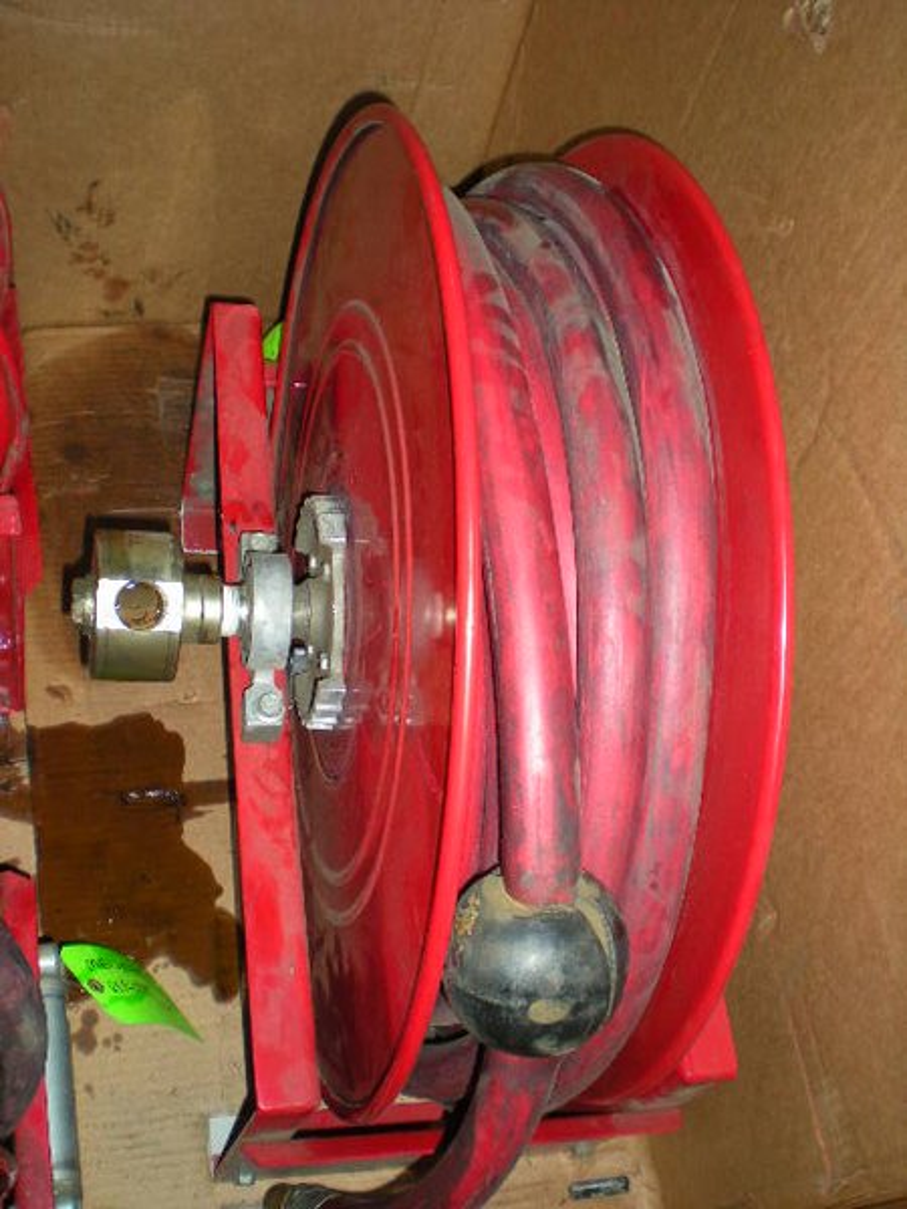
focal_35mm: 38
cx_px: 454
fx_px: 1328
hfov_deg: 37.7
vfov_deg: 49.0
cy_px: 604
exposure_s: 1/60
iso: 118
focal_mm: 6.3
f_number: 3.1
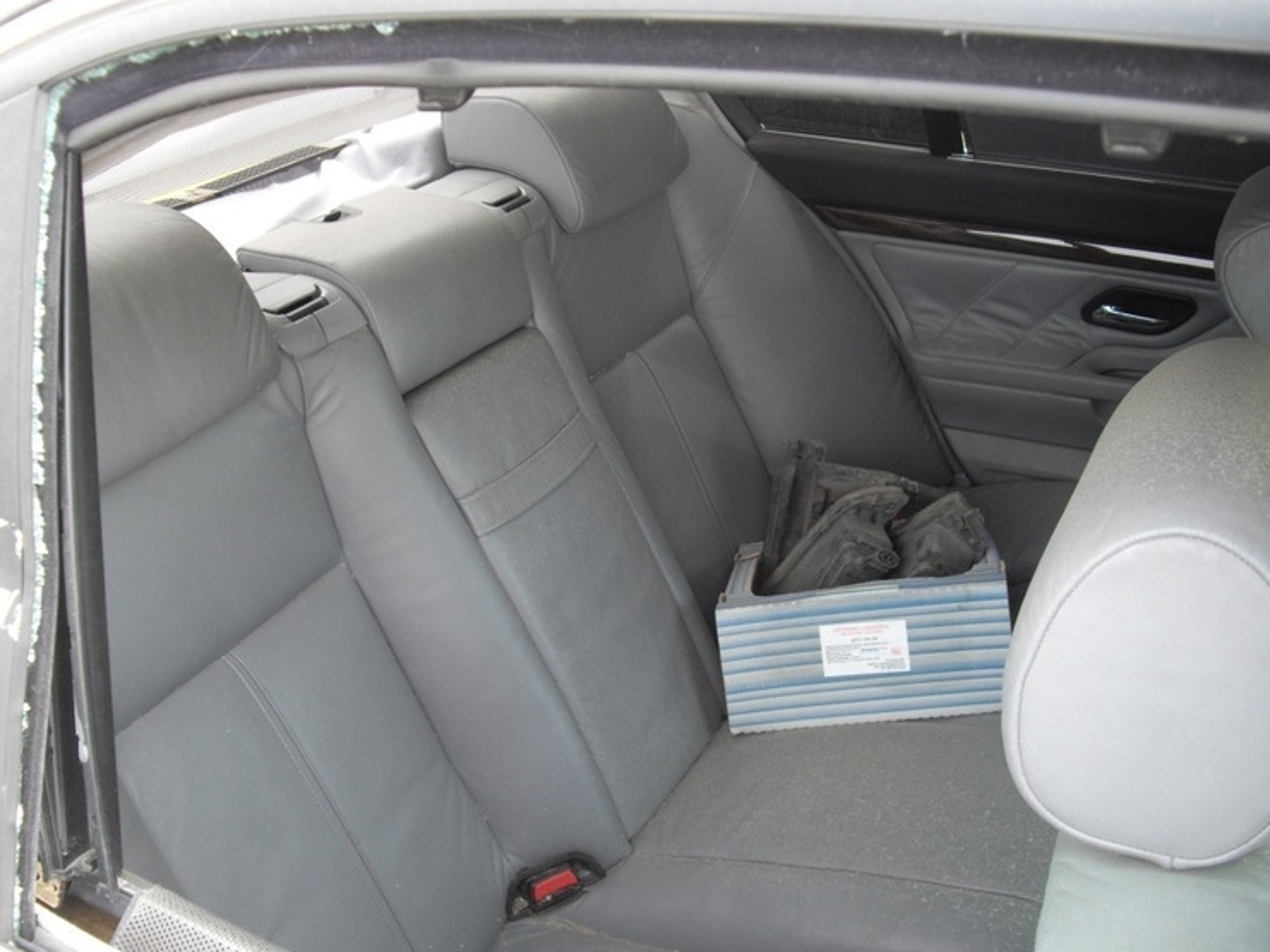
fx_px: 1504
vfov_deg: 35.1
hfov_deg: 45.7
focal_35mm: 41
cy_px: 512
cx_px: 591
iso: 100
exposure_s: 1/80
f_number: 2.8
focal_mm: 7.9
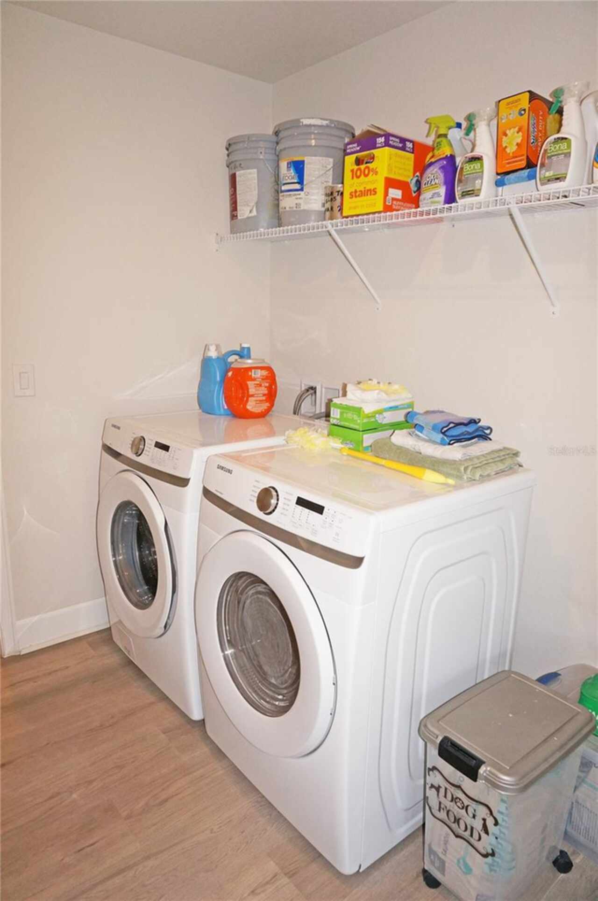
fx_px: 600
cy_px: 450
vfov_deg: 73.8
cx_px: 299
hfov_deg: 53.0
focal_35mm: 24
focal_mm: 16
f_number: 4
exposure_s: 1/160
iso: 500
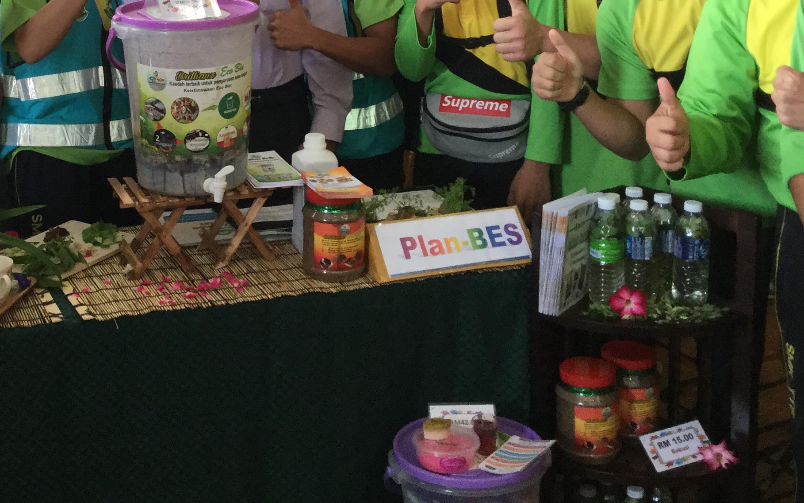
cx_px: 220
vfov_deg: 21.2
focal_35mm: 59
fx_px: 1293
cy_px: -6
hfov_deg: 34.0
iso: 40
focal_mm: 3.3
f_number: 2.4
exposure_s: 1/33
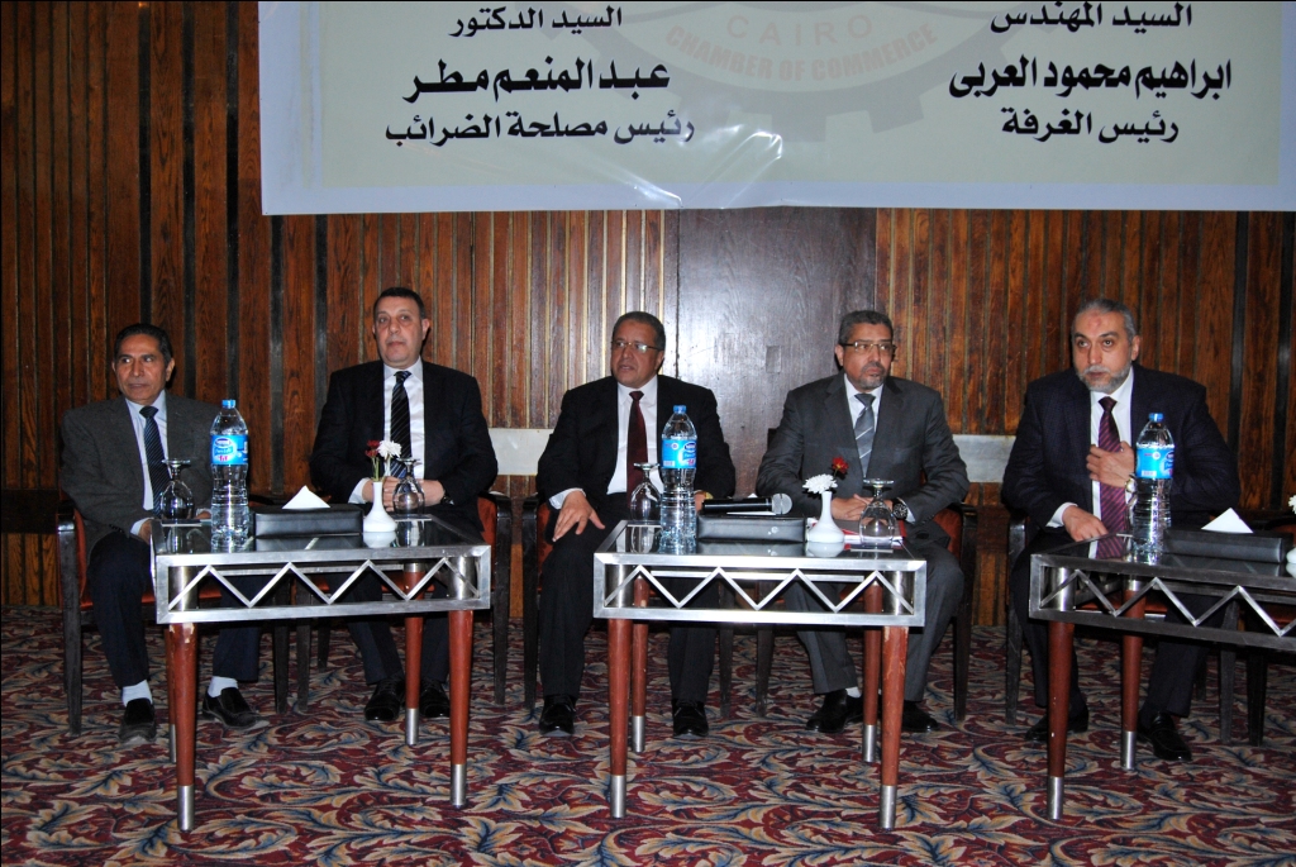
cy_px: 434
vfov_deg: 37.0
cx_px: 648
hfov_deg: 53.1
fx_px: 1297
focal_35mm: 36
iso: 200
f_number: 5.6
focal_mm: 24
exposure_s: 1/100
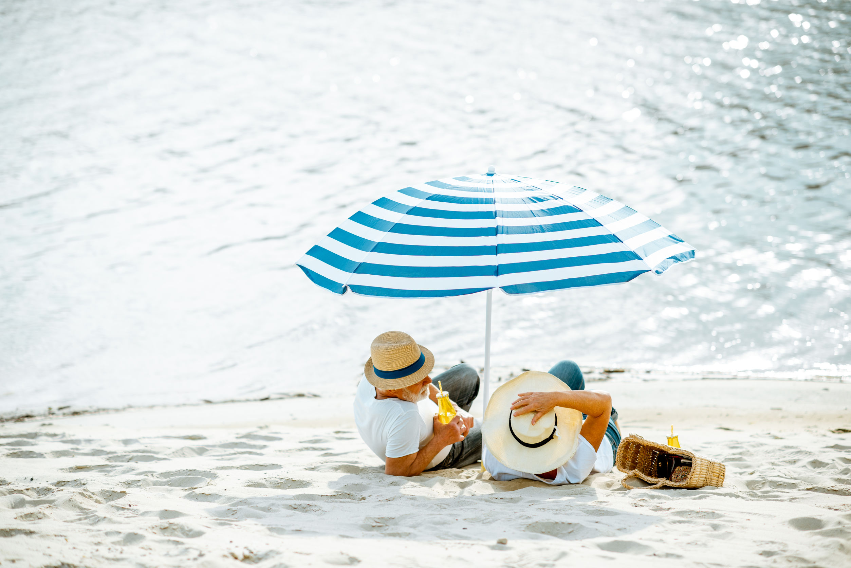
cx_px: 426
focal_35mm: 85
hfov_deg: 23.9
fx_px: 2010
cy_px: 284
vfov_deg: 16.1
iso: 200
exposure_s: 1/2500
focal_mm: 85
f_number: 2.2
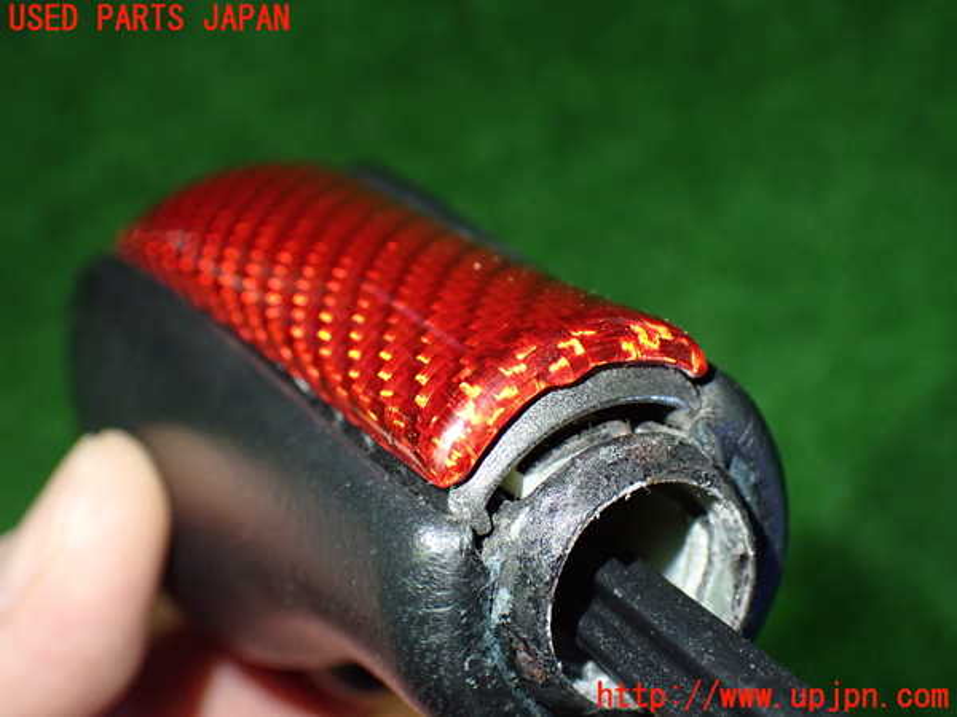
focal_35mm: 44
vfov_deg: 32.9
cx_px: 478
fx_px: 1216
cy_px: 358
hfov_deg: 42.9
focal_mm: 7.84
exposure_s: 1/40
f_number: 2.9
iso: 800
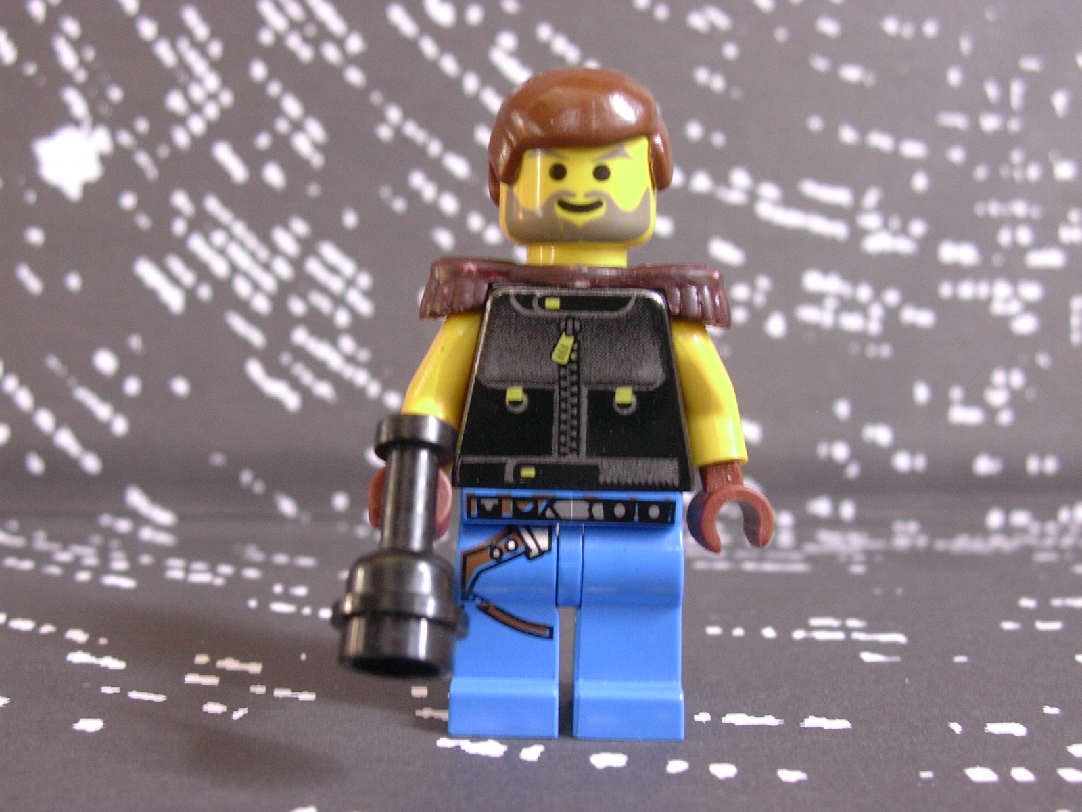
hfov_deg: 42.1
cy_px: 406
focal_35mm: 45
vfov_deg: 32.2
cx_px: 541
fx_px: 1407
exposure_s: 1/5.1
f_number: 2.9
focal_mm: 6.7
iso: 70
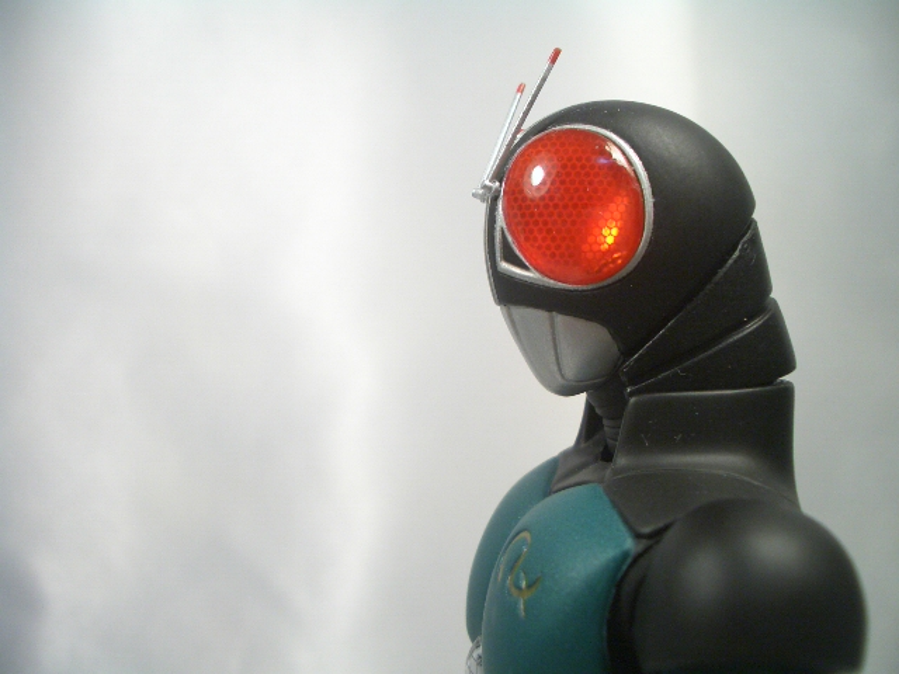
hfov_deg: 52.6
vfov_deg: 40.7
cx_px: 450
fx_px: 909
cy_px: 337
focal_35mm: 35
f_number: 2.6
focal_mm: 5.8
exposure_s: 1/125
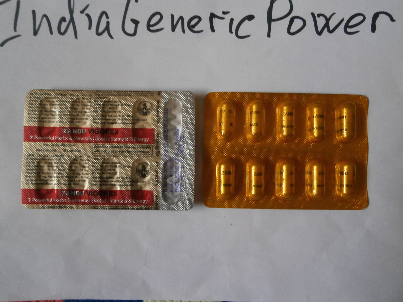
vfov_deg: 53.1
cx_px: 202
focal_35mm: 26
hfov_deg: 67.3
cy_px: 151
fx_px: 303
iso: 200
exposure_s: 1/25
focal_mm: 4.7
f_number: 2.8
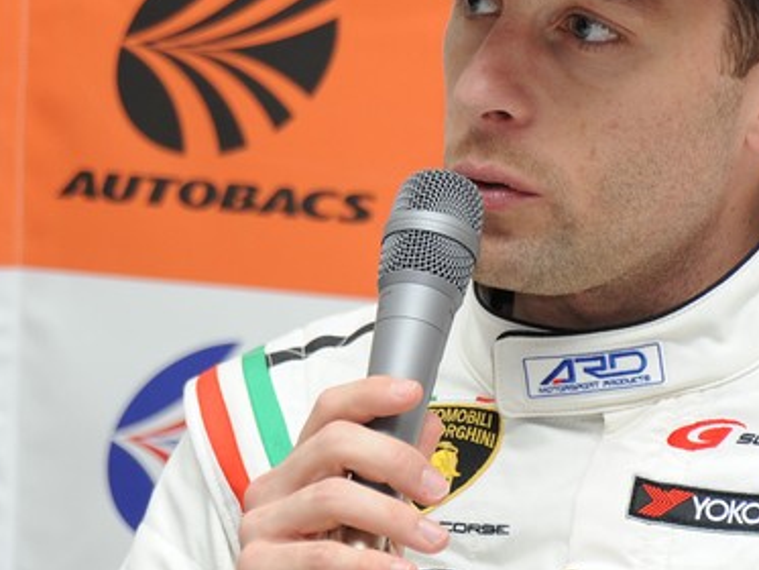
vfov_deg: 4.0
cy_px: 216
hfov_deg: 5.3
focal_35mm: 371
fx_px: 8137
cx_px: 505
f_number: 5.6
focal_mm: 200
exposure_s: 1/250
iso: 800
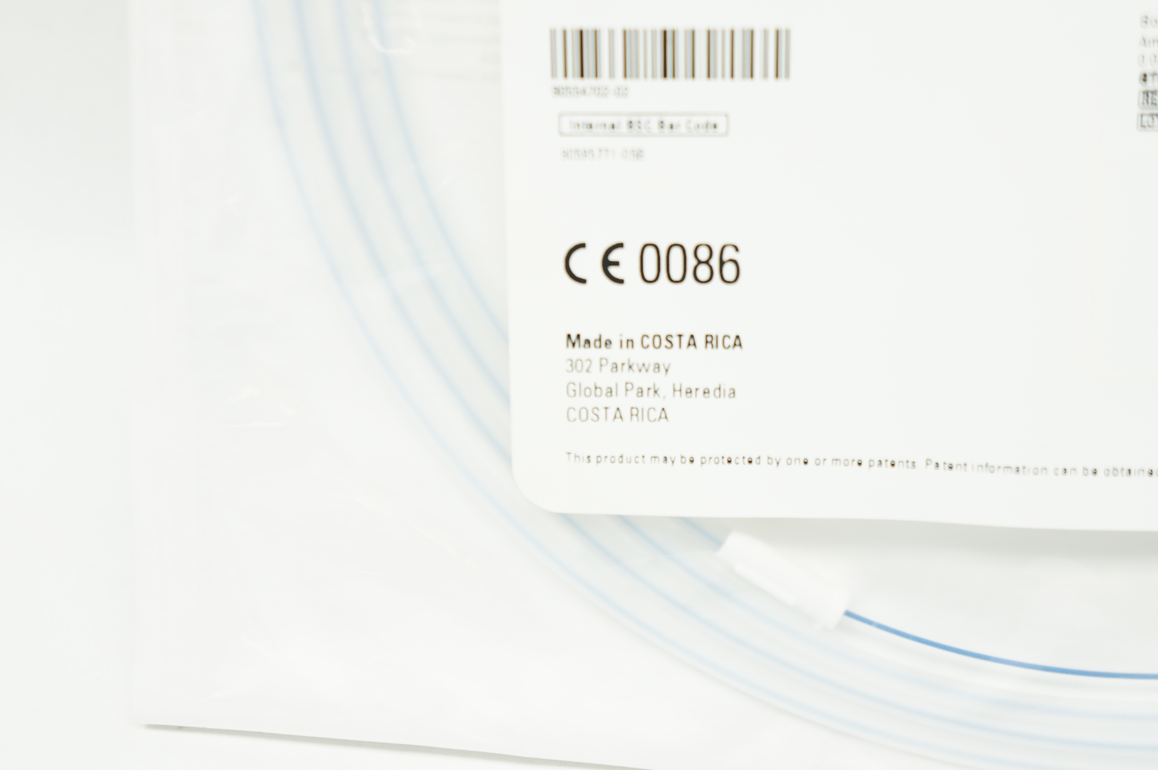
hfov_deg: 24.6
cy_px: 385
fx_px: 2651
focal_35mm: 82
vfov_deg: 16.5
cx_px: 579
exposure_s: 1/60
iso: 400
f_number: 5.6
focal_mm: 55
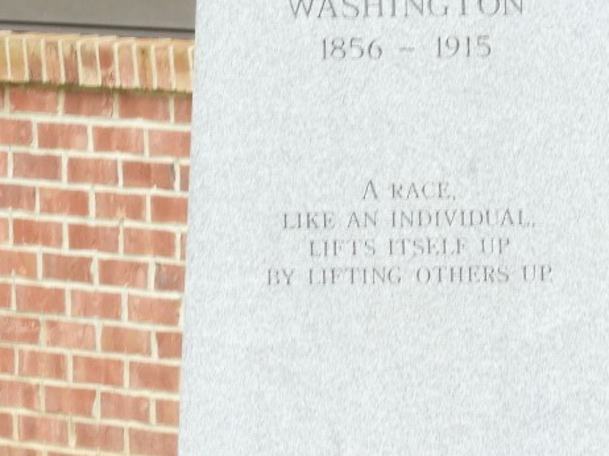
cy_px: 67
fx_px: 8229
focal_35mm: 468
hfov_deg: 4.2
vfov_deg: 3.2
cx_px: 427
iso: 110
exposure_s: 1/60
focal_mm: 26.9
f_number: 5.2
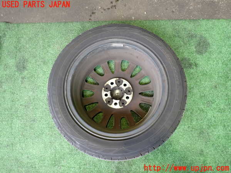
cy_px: 86
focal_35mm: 30
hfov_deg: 60.0
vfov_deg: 46.8
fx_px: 200
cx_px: 116
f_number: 2.3
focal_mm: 5.4
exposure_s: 1/30
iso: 320
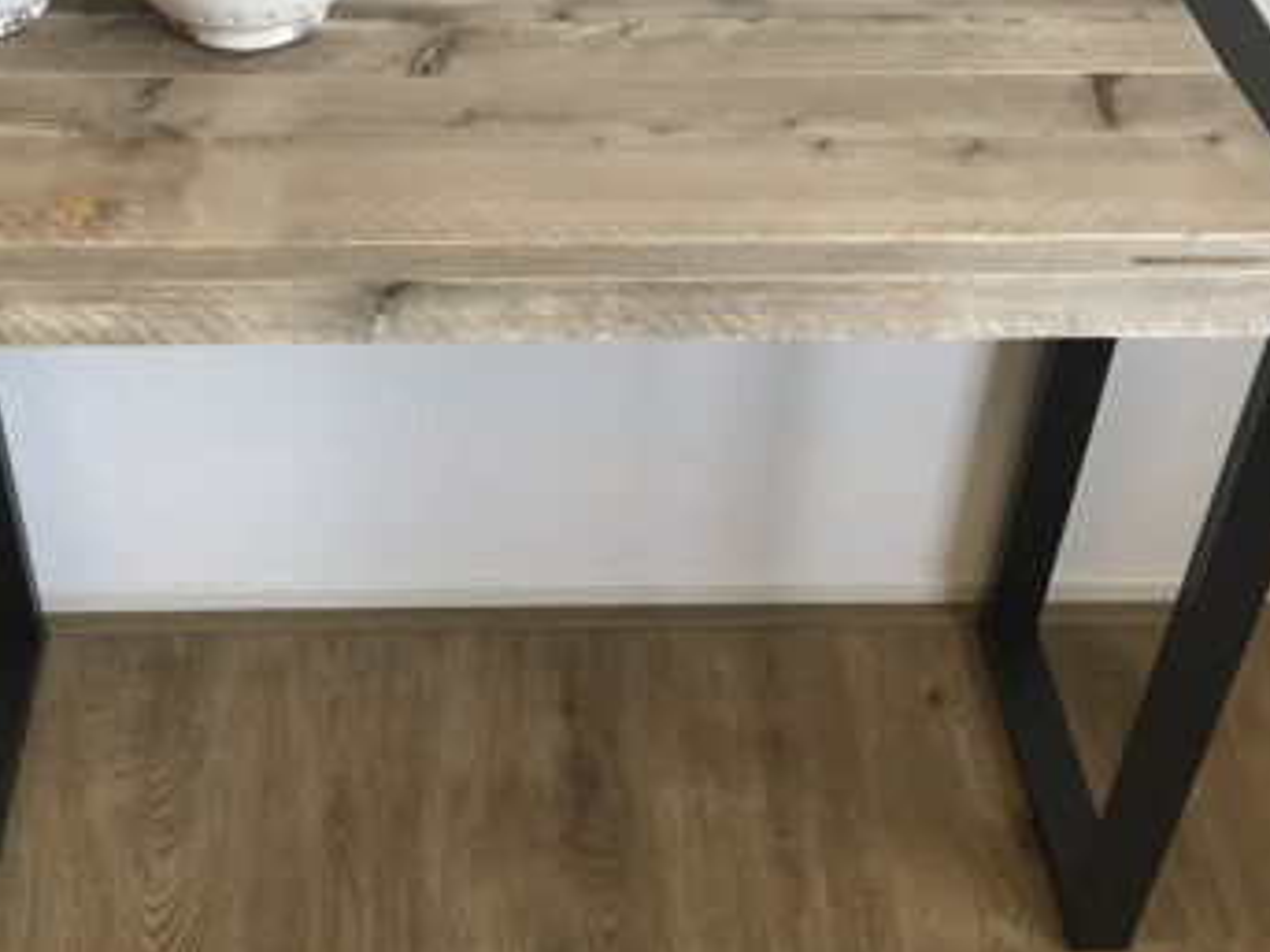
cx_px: 515
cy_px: 289
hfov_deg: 38.8
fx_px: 1797
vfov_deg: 29.4
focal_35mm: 49
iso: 40
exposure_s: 1/33
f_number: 1.8
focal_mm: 3.99
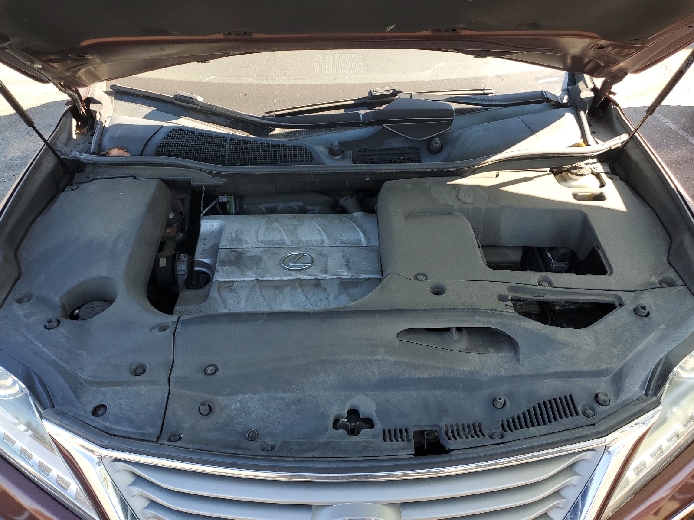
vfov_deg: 53.1
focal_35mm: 26
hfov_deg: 67.3
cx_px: 347
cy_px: 260
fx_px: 521
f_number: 1.5
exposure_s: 1/263
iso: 50
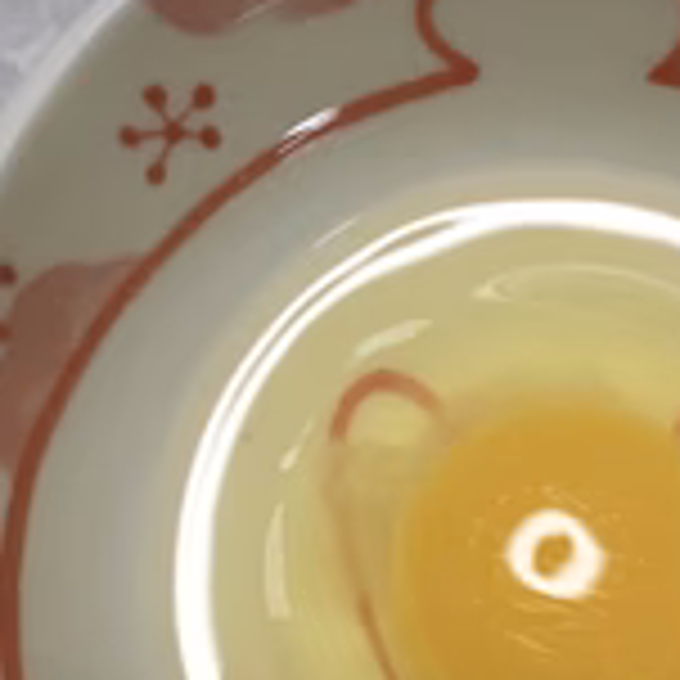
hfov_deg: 24.9
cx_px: 549
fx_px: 1511
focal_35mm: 68
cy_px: 554
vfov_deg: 24.9
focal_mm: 4.15
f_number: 2.2
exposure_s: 1/15
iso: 320
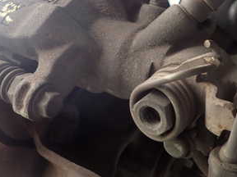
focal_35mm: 52
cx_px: 111
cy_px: 34
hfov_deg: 36.8
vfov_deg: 27.4
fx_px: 356
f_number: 2
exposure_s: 1/80
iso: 100
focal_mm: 4.5
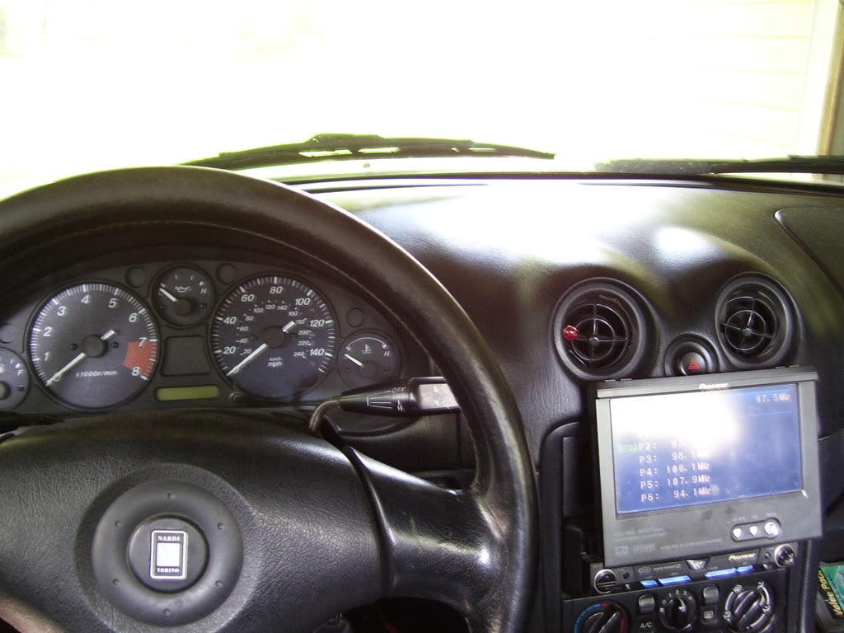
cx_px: 422
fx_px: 878
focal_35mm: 36
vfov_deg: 39.7
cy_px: 316
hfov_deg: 51.4
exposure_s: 1/8
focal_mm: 6
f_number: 2.7
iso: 160
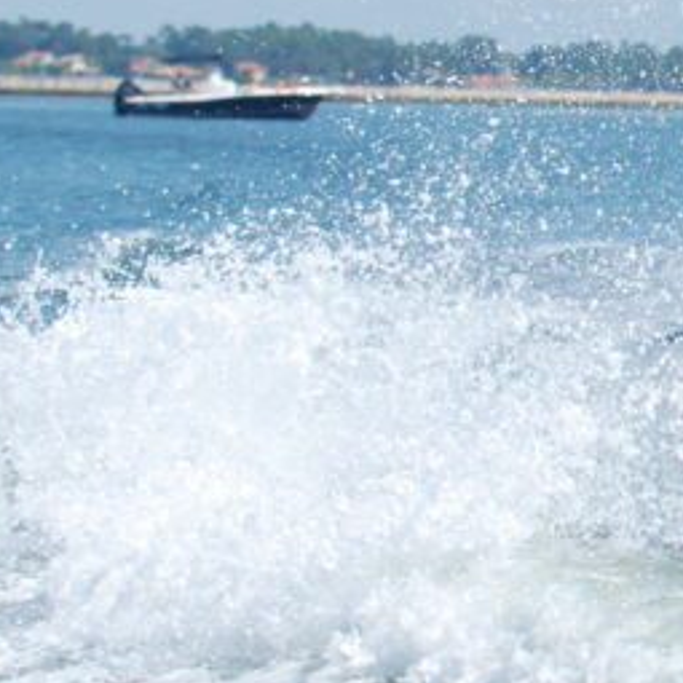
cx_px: 1133
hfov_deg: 4.8
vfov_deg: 4.9
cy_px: 84
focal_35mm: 359
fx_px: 8014
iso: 200
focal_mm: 70
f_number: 5.6
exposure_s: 1/1000
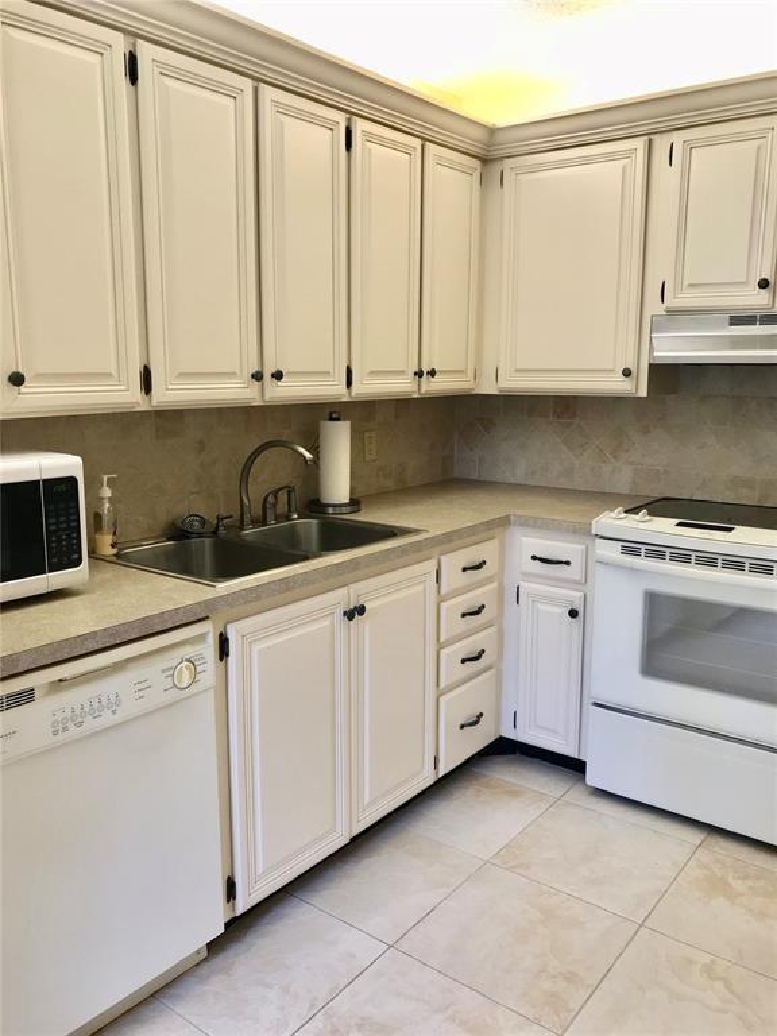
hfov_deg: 49.7
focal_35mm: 28
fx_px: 838
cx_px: 388
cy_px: 518
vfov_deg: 63.4
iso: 25
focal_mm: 3.99
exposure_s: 1/40
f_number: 1.8
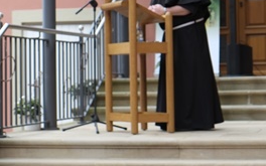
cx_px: 134
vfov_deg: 10.2
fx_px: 928
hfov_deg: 16.3
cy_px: -1
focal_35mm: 128
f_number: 4
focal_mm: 55
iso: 200
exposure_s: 1/100
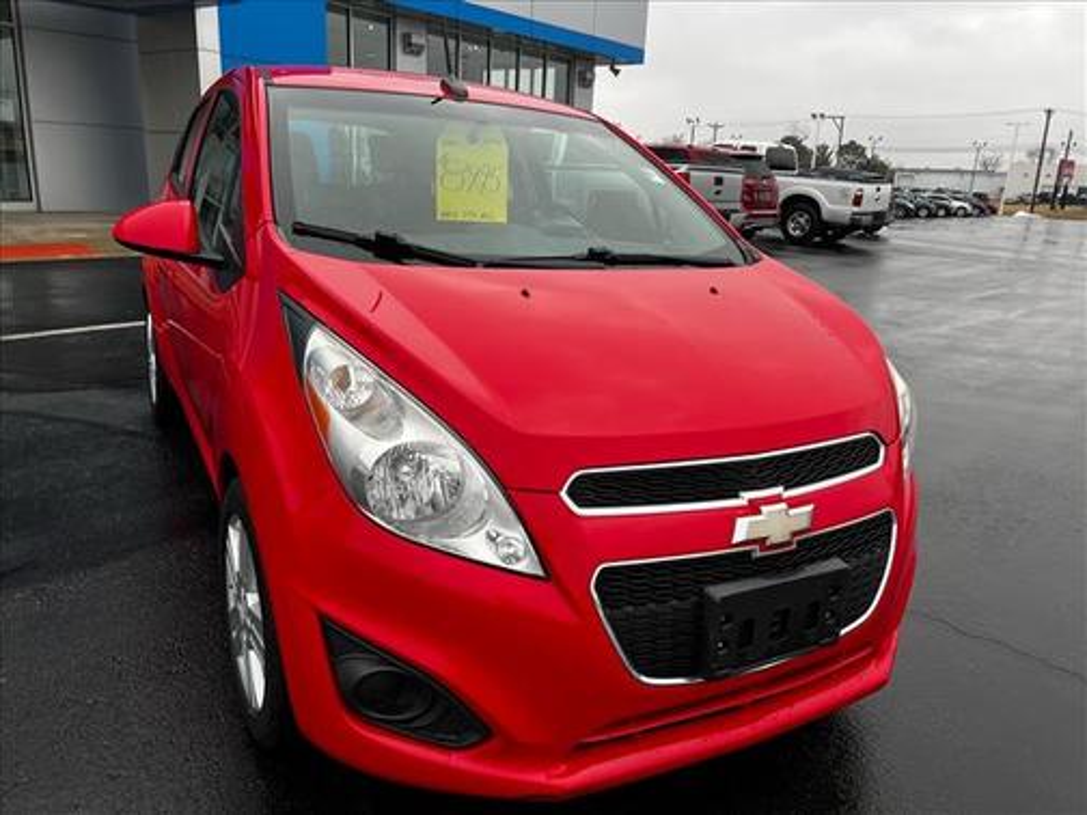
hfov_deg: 67.3
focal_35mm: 26
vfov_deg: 53.1
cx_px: 544
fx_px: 816
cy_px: 408
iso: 50
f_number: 1.5
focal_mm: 5.7
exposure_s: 1/621
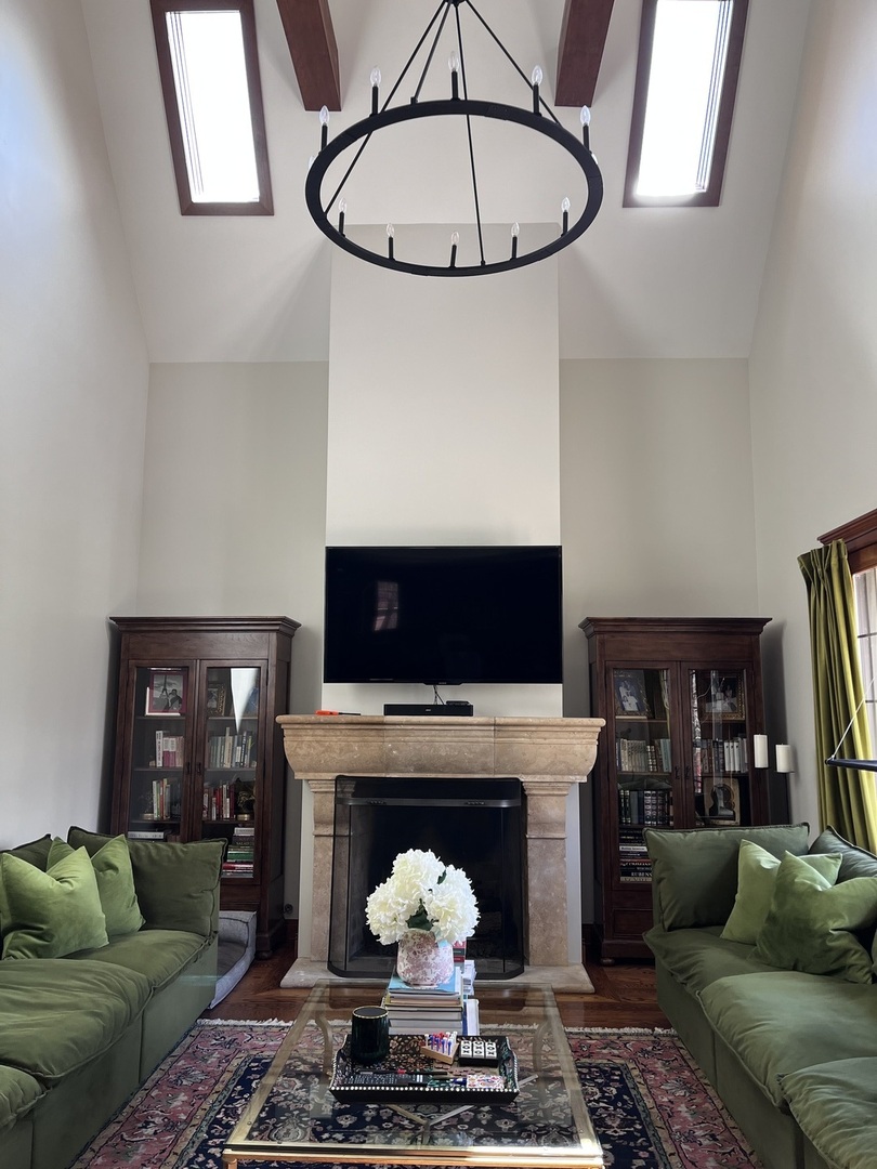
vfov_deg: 67.3
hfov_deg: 53.1
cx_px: 438
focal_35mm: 26
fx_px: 878
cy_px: 584
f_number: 1.6
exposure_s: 1/121
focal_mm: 5.1
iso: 100
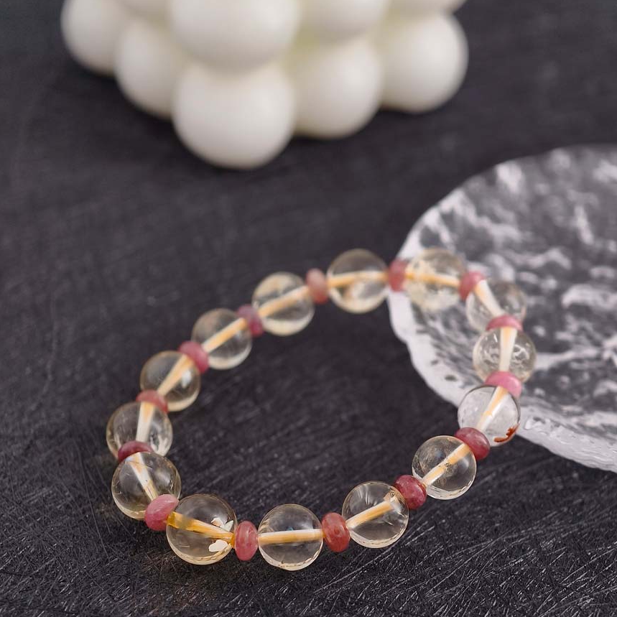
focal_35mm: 101
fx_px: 2037
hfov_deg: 17.2
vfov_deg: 17.2
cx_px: 310
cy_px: 388
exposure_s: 1/160
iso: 125
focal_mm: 22.48
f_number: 2.67
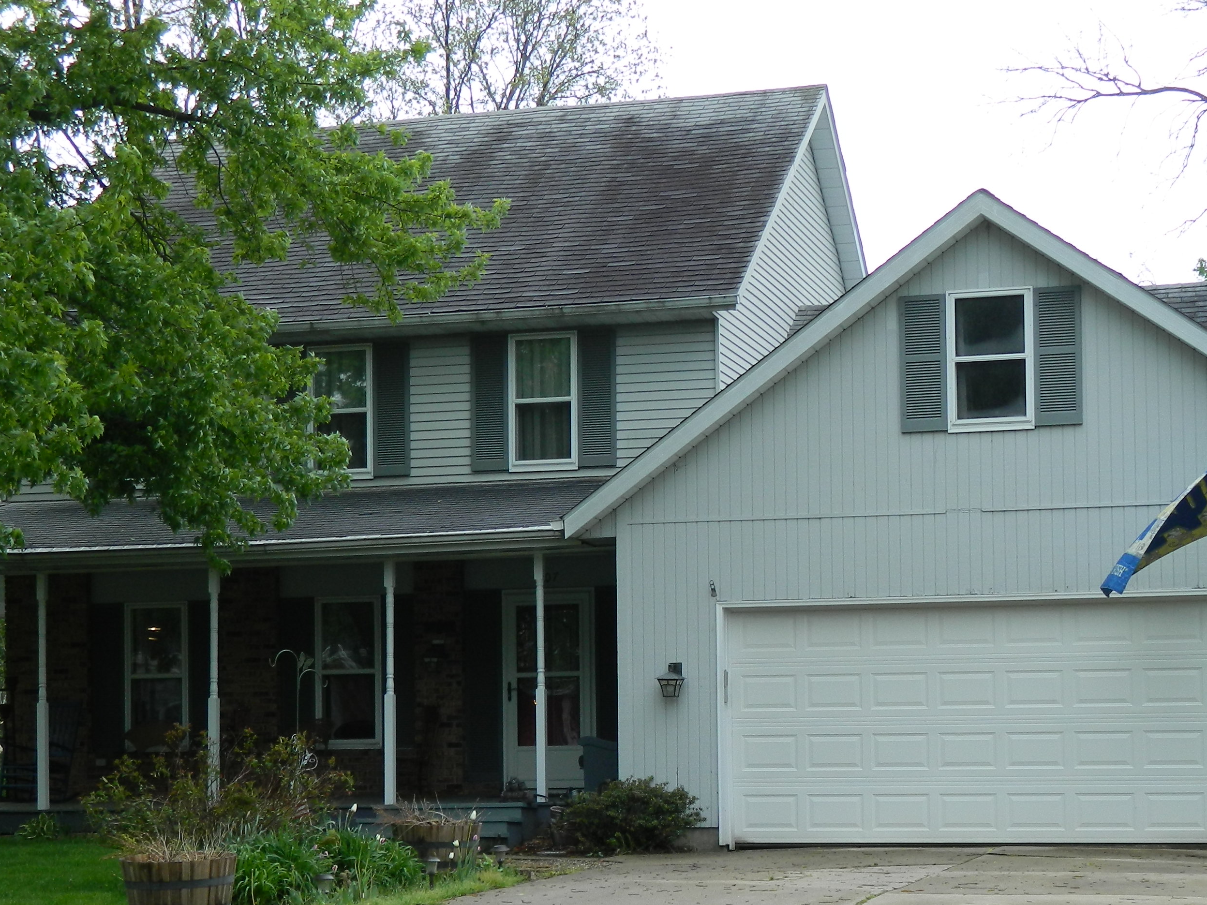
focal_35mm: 71
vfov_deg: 20.4
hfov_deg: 27.4
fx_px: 2476
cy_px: 746
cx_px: 652
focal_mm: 7.3
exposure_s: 1/125
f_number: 3.5
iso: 80
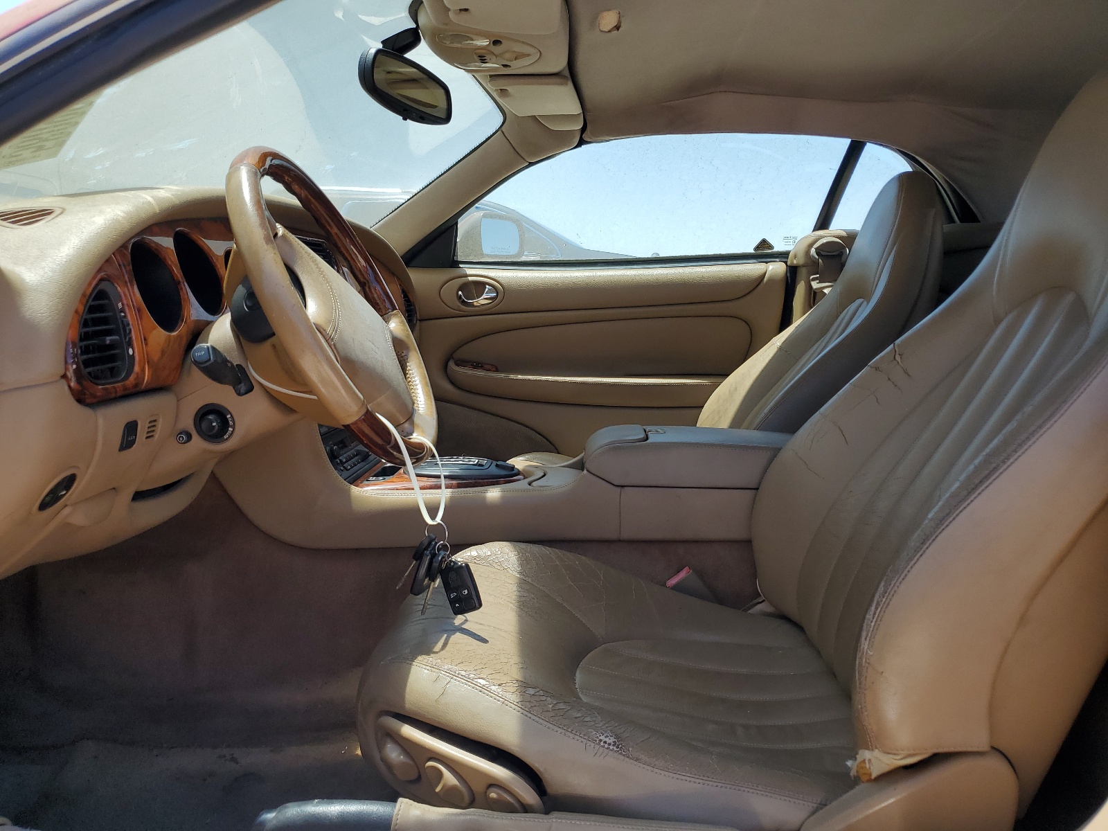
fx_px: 832
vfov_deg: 53.1
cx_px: 554
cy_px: 416
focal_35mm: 26
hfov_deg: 67.3
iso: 50
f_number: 1.5
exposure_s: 1/1250
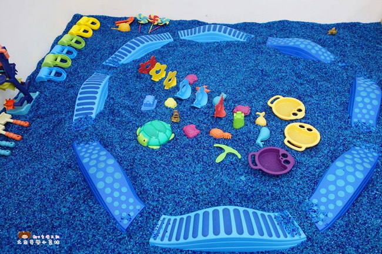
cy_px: 127
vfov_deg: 46.4
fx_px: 297
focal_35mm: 28
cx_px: 191
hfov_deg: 65.5
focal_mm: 10.4
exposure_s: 1/100
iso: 125
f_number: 1.8
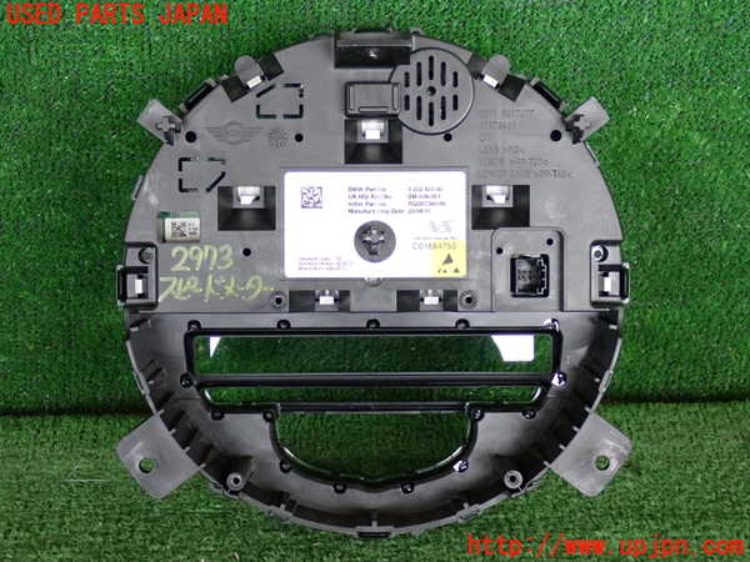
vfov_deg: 21.9
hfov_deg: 29.0
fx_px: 1452
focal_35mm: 67
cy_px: 281
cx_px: 375
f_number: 3.8
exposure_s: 1/125
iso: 1000
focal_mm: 11.88
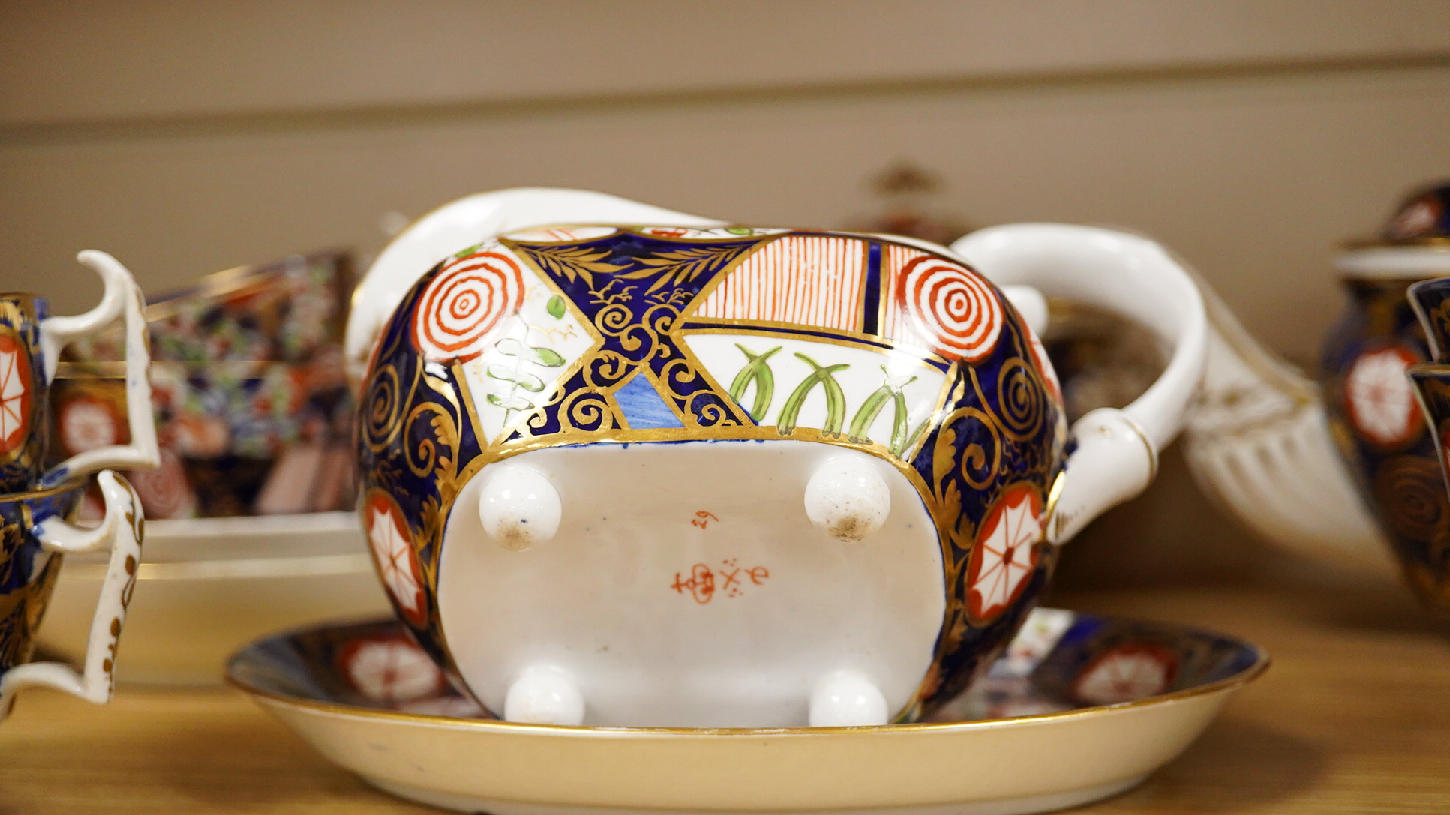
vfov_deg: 24.9
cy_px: 481
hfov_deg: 42.9
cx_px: 730
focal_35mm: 48
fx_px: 1845
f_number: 3.5
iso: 2500
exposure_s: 1/320
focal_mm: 30
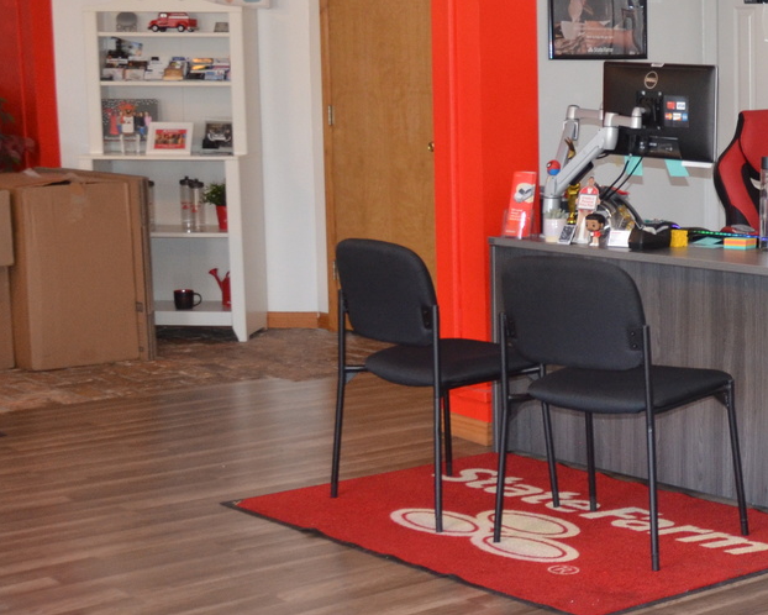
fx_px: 1842
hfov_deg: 22.7
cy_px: 356
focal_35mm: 81
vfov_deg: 18.9
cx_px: 762
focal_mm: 22
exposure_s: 1/60
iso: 800
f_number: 3.8
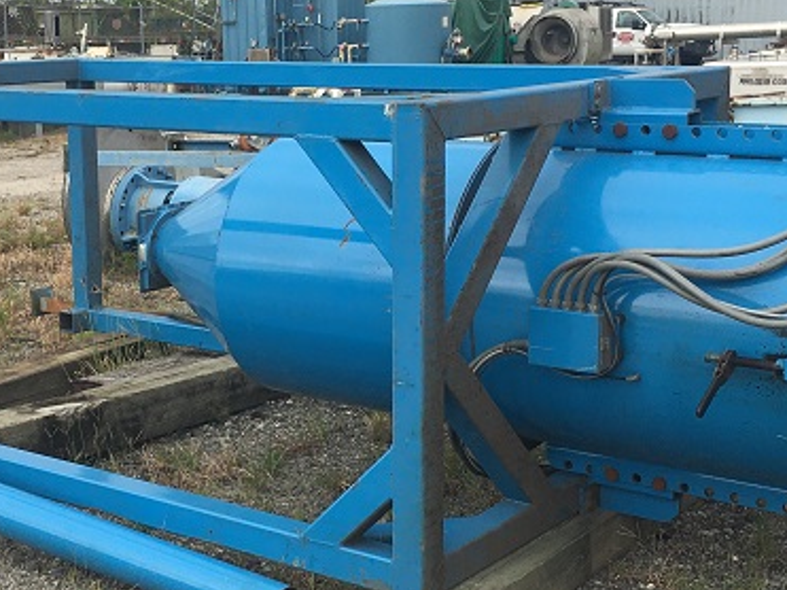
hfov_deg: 30.7
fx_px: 1432
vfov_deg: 23.3
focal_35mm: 63
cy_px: 279
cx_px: 321
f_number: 2.2
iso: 25
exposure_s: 1/1374
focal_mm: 4.15
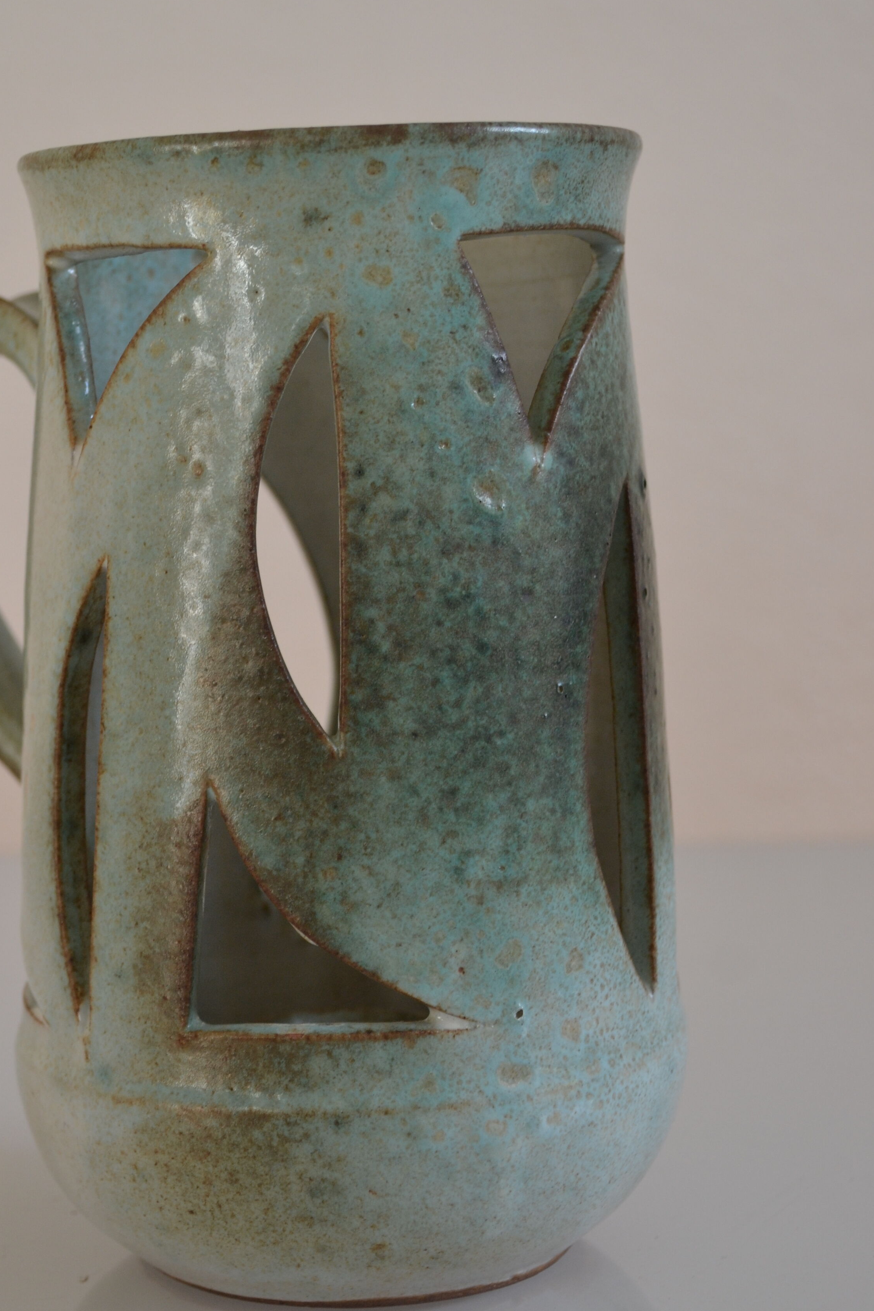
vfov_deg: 27.3
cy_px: 665
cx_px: 292
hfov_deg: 18.4
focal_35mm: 74
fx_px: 2695
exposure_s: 1/125
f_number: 5.6
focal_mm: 36
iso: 320
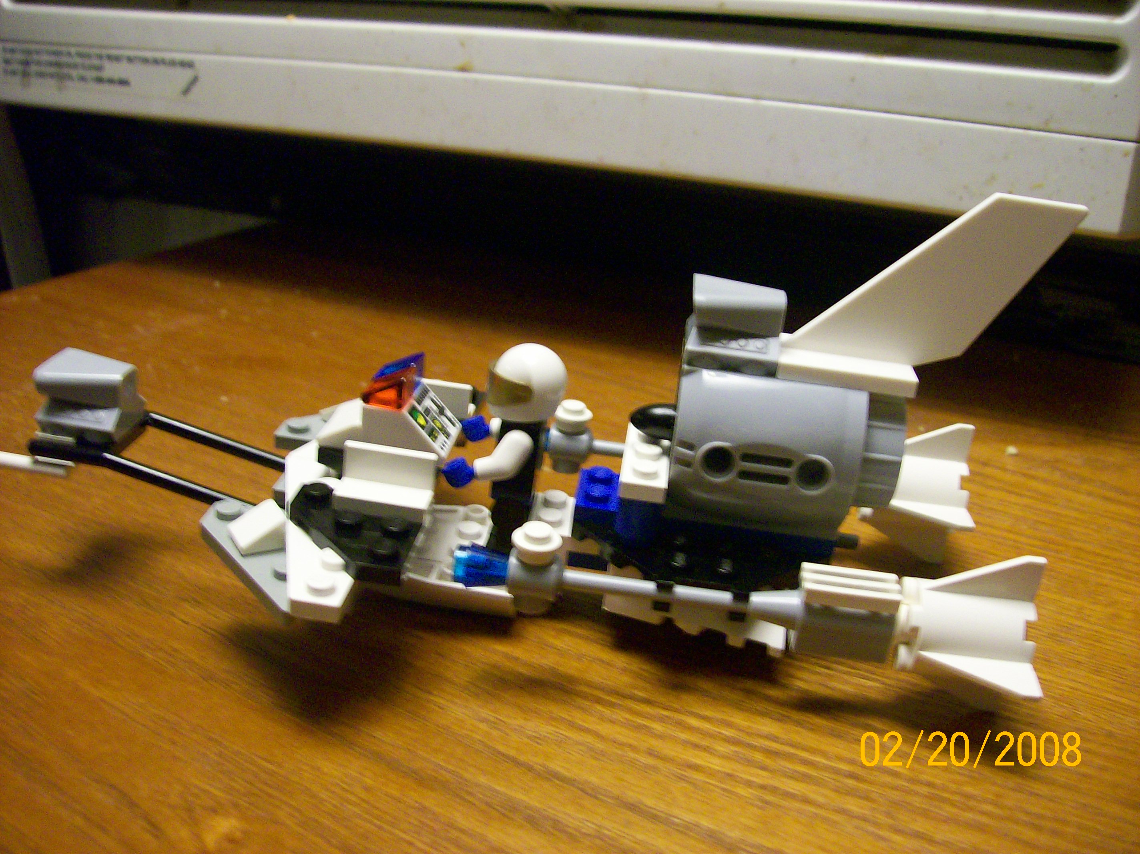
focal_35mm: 36
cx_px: 570
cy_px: 427
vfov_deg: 39.6
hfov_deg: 51.4
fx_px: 1185
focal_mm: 6
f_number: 2.7
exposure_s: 1/10.2
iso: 160
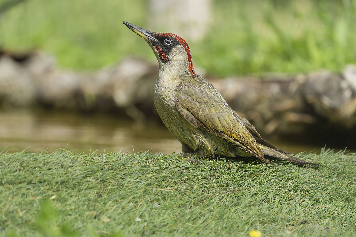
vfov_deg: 6.9
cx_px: 178
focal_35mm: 200
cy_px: 118
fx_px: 1978
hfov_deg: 10.3
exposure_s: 1/800
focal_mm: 200
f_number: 6.3
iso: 800
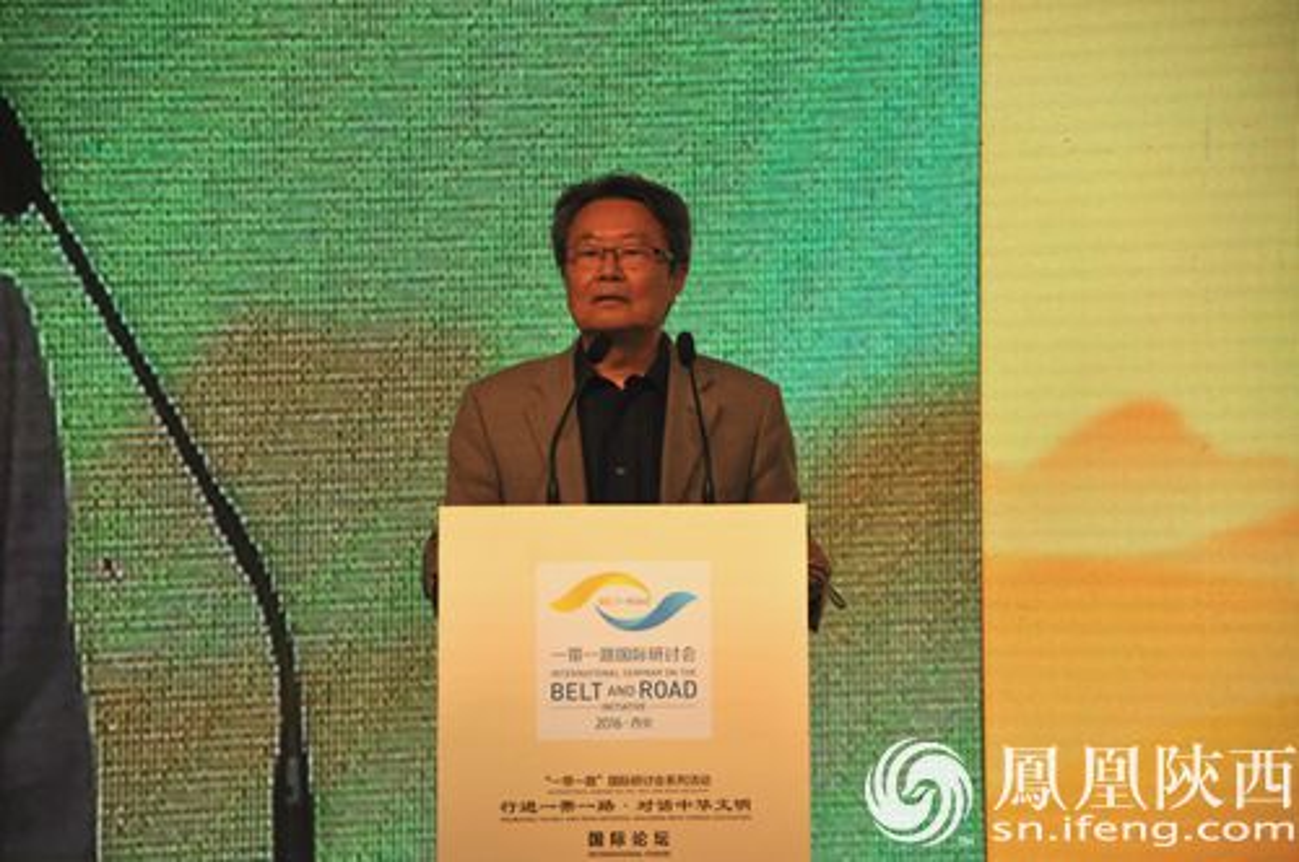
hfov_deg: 13.4
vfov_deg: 8.9
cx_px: 650
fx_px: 5514
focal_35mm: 153
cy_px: 431
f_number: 6.3
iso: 200
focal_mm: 102
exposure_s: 1/160
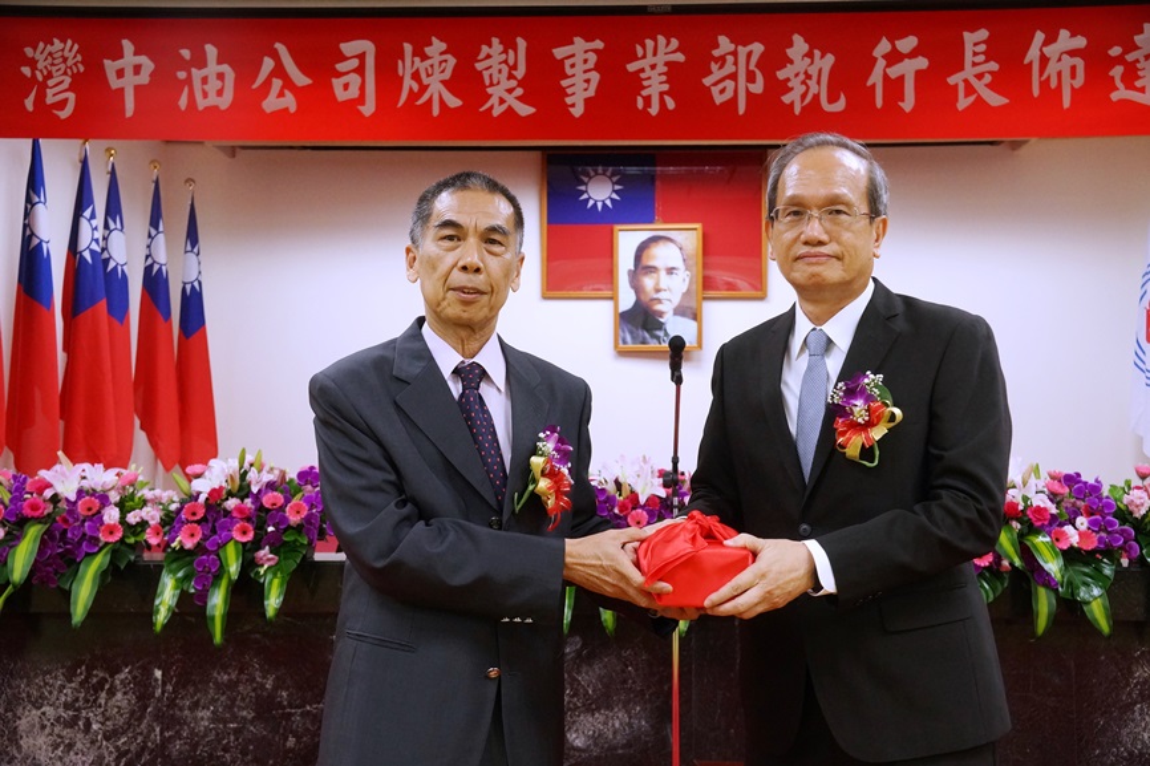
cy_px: 383
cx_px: 575
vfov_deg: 34.2
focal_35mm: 39
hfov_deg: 49.6
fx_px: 1246
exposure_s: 1/60
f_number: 4.5
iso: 1000
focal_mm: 26
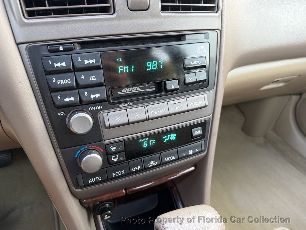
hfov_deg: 71.6
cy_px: 115
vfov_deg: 56.8
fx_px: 212
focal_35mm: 24
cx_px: 153
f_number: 1.78
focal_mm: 6.76
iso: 200
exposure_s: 1/60
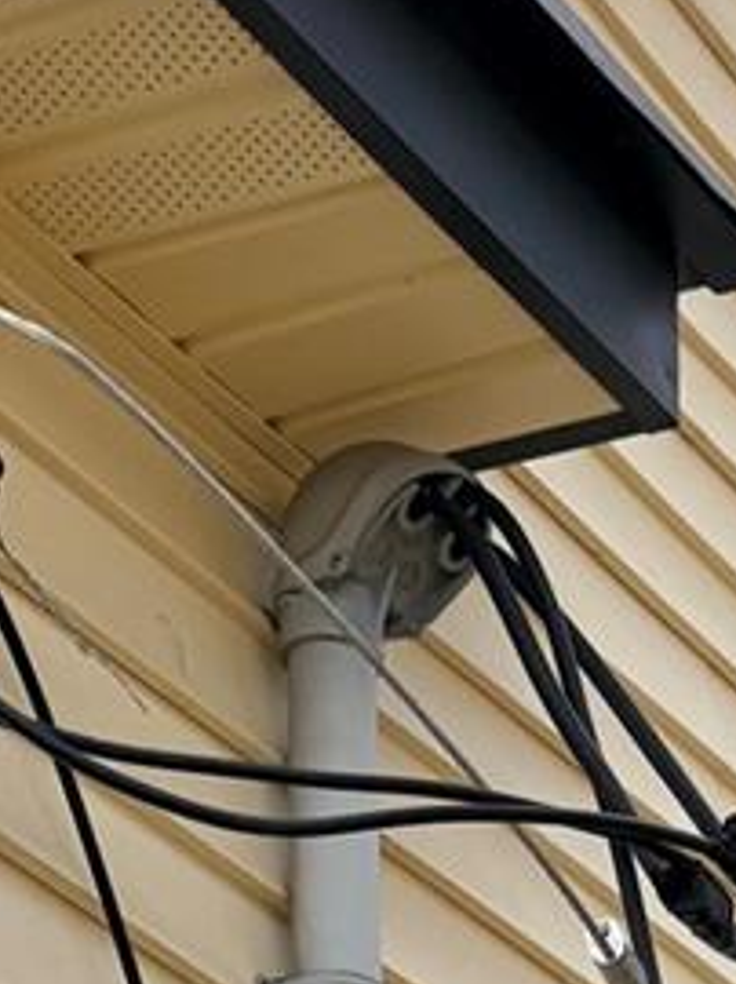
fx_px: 4202
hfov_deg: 9.3
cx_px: 1512
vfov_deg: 11.7
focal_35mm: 148
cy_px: 2106
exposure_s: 1/1263
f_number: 1.6
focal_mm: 5.96
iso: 50
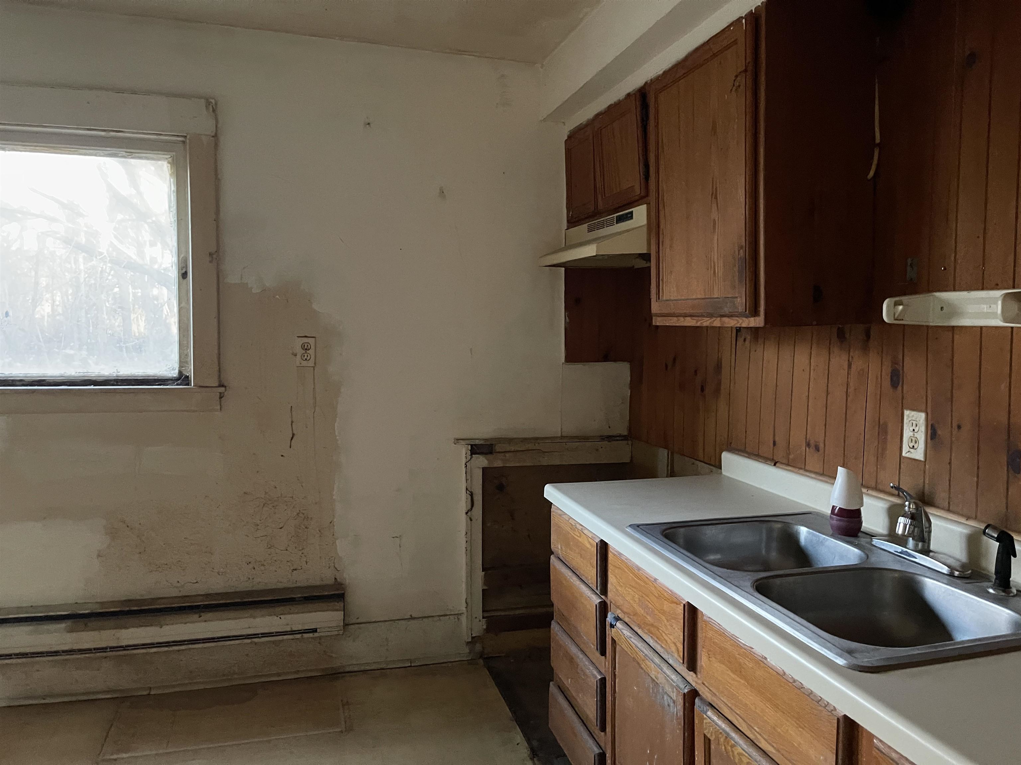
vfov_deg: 54.9
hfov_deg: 69.4
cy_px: 382
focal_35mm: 25
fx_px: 737
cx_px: 510
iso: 640
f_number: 1.6
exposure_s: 1/30
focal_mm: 5.1
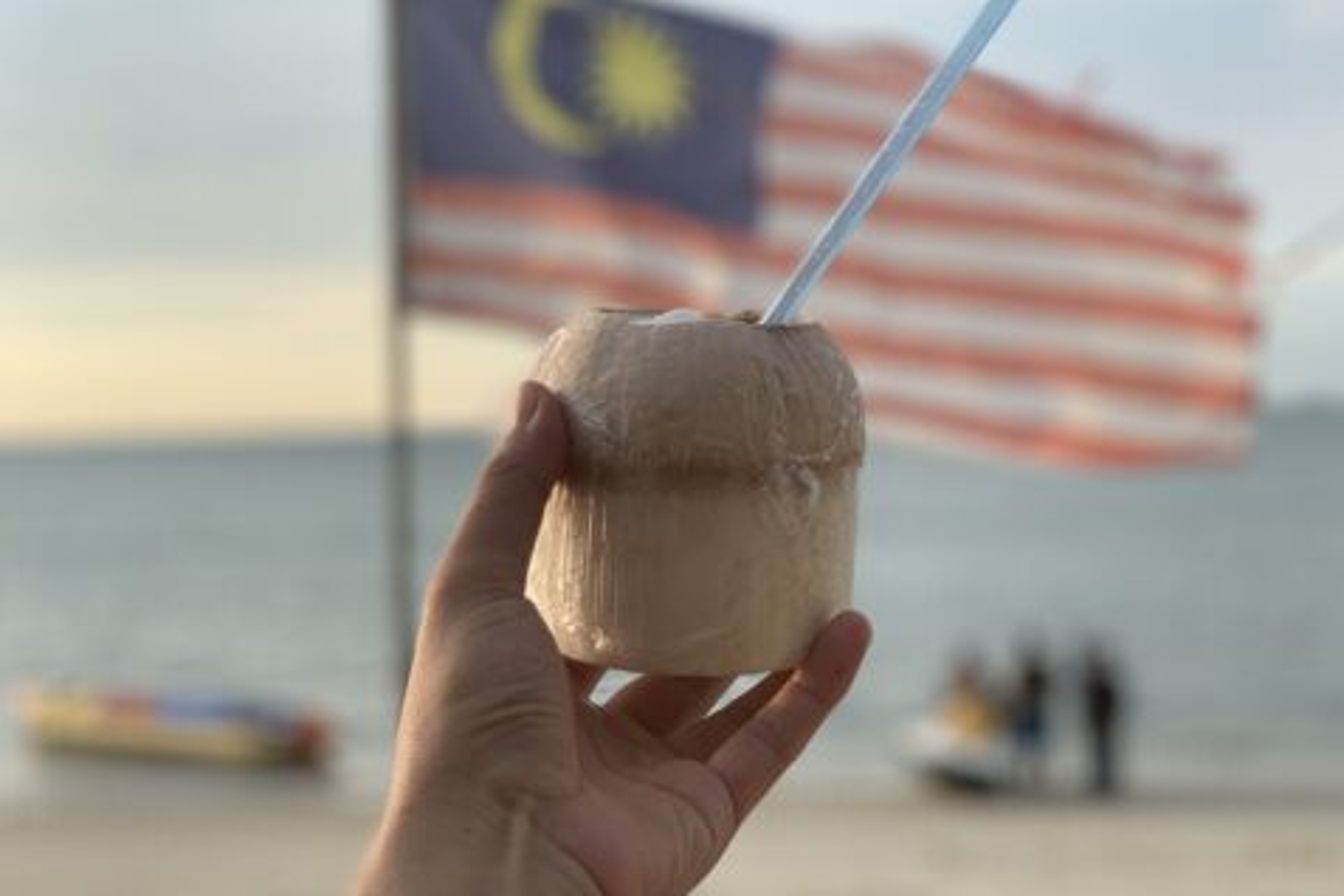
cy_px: 394
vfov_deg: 24.6
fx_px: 2053
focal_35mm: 55
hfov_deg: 36.2
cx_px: 680
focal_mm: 6
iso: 16
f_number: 2.4
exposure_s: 1/311
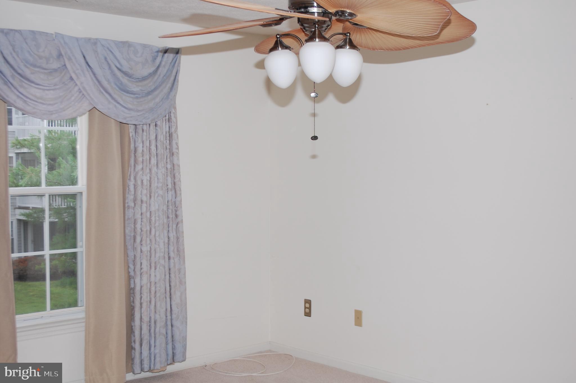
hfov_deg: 41.2
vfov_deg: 28.0
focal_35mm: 48
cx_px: 288
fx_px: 767
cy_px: 192
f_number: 5
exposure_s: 1/60
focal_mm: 32
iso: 200
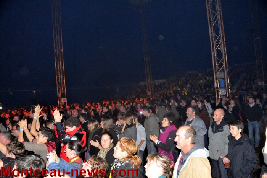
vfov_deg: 47.8
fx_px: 200
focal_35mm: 27
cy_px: 89
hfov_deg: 67.4
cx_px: 134
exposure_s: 1/60
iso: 3200
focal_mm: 18
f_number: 7.1
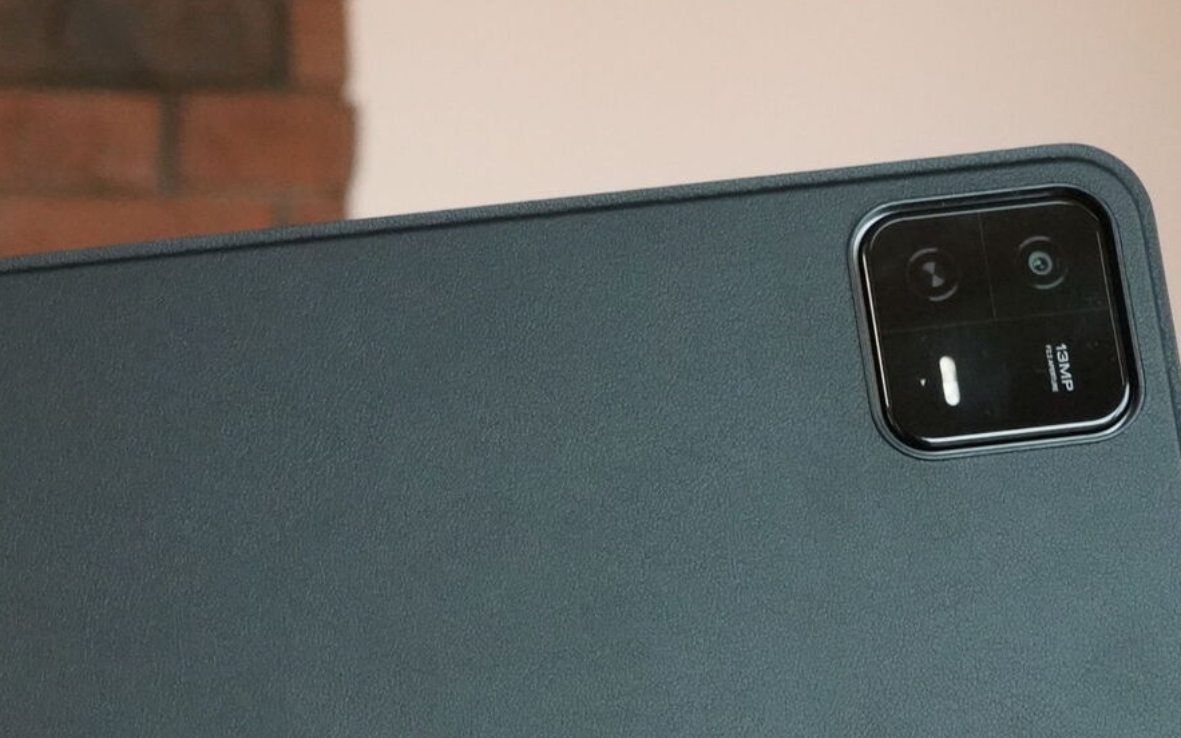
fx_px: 2639
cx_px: 293
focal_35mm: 82
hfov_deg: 24.9
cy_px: 830
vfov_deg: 15.5
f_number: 8
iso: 12800
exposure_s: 1/160
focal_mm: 37
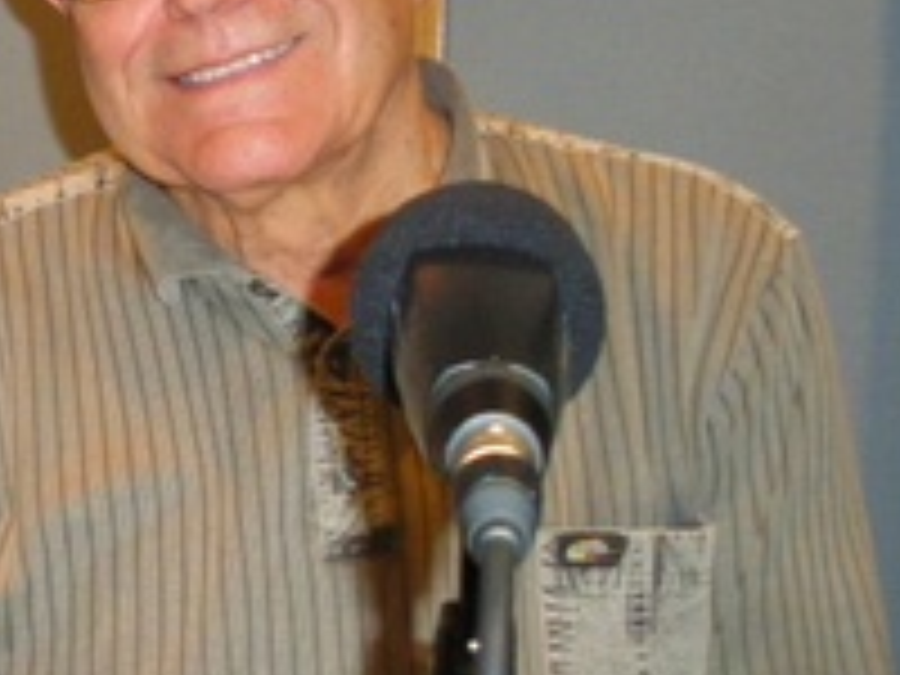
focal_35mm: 90
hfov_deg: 20.6
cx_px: -135
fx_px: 2340
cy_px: 254
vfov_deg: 16.4
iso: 400
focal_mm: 6.3
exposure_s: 1/50
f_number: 3.5
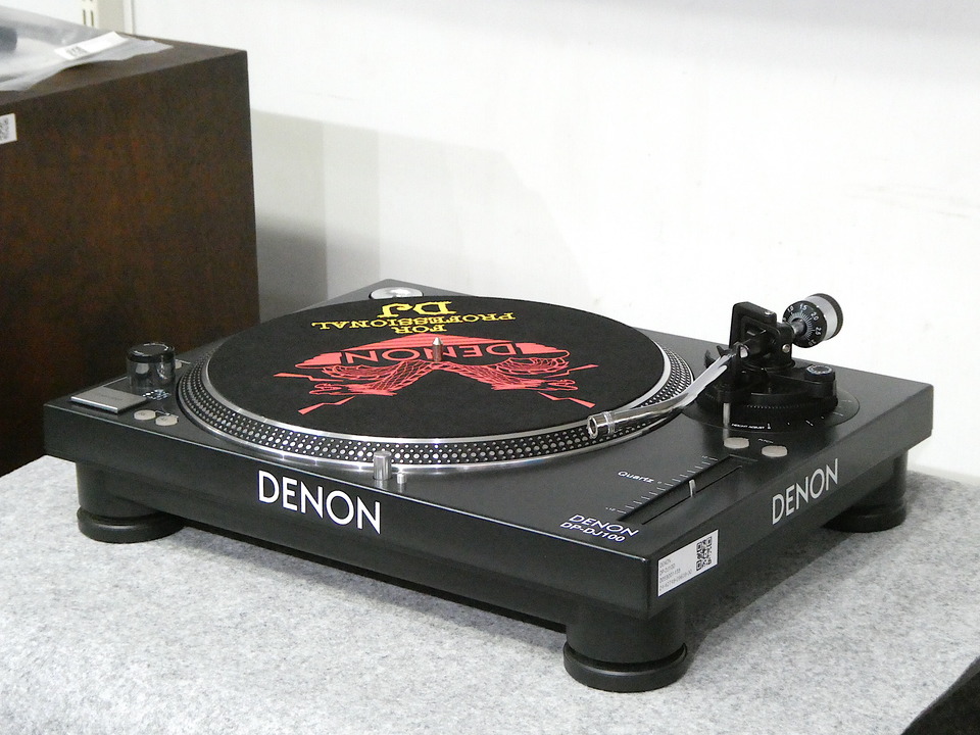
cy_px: 368
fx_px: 2095
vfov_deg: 19.9
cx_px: 490
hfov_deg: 26.3
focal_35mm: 74
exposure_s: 1/50
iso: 1600
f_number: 4.6
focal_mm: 13.2
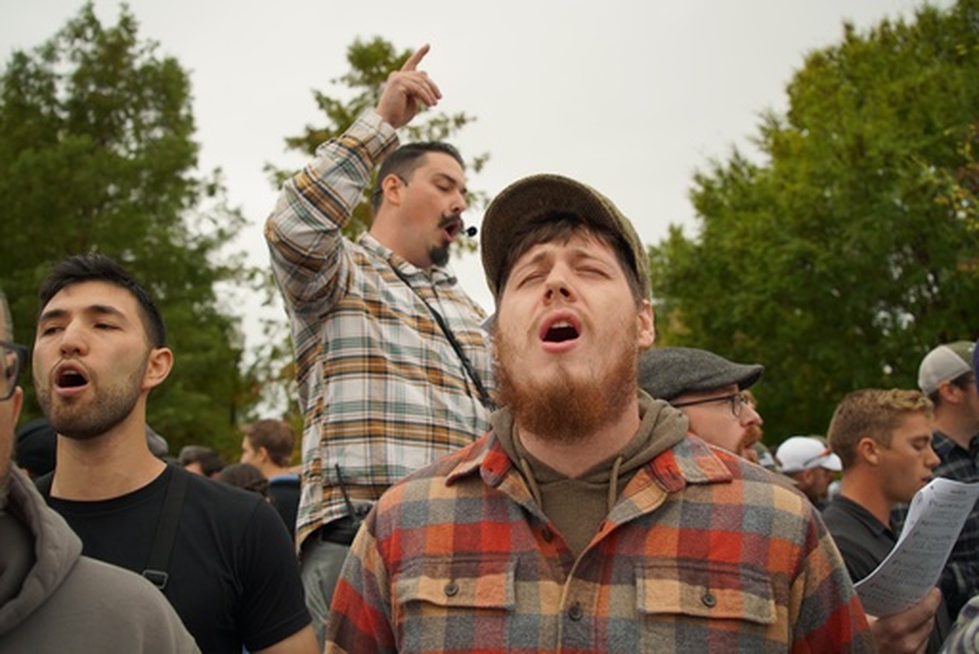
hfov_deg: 58.7
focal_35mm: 32
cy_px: 327
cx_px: 490
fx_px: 871
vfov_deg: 41.2
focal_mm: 32
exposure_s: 1/250
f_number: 4.5
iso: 100
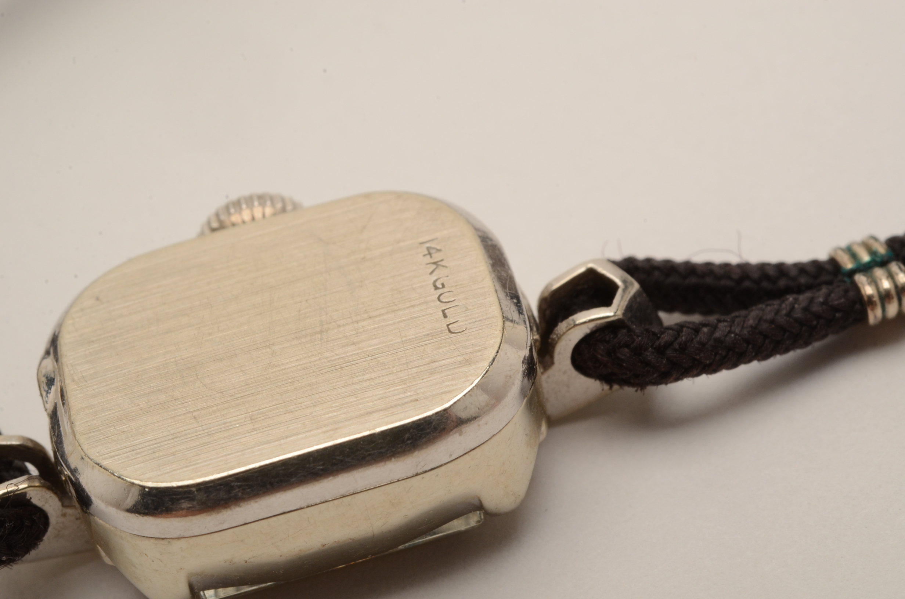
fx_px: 2258
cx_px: 452
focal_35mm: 90
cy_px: 300
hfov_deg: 22.7
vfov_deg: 15.1
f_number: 22
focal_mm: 60
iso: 400
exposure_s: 1/160
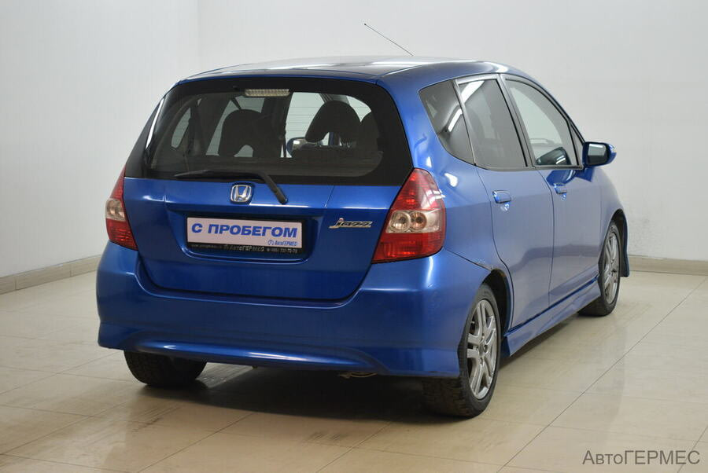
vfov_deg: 20.2
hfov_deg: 29.8
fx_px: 1329
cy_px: 236
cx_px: 354
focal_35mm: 68
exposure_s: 1/100
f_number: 5
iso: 1000
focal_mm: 45
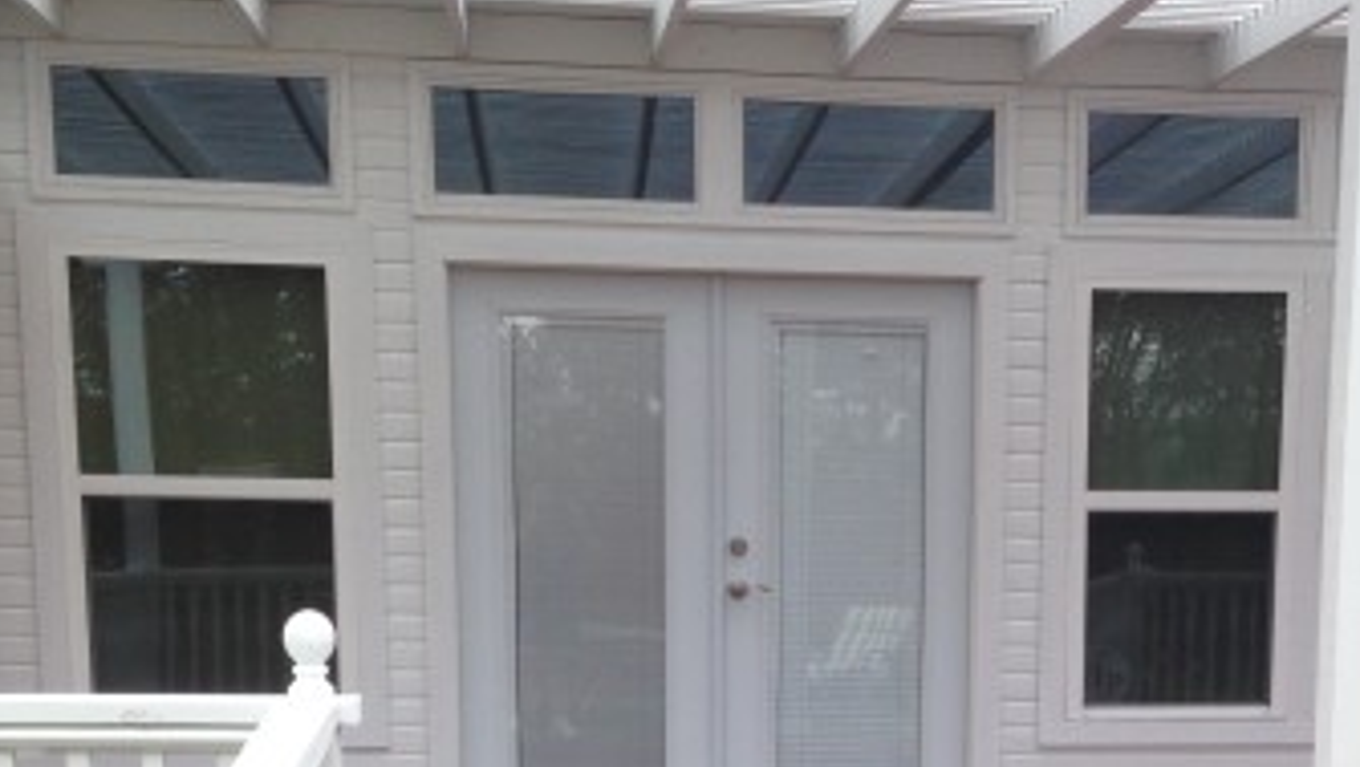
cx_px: 895
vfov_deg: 17.2
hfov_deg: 31.2
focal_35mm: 67
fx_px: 2418
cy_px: 915
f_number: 2.4
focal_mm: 4.12
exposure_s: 1/480
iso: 50
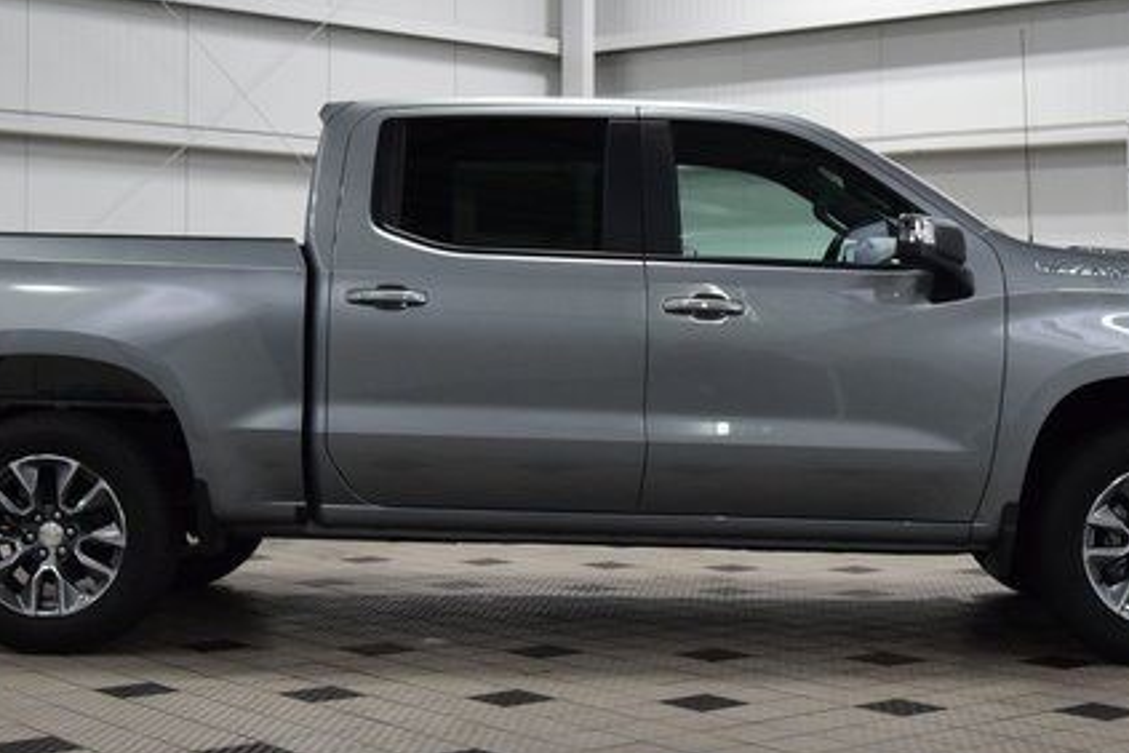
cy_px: 332
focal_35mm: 66
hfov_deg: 30.6
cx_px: 571
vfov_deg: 20.7
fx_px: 2062
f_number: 8
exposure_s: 1/60
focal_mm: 29
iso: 1600
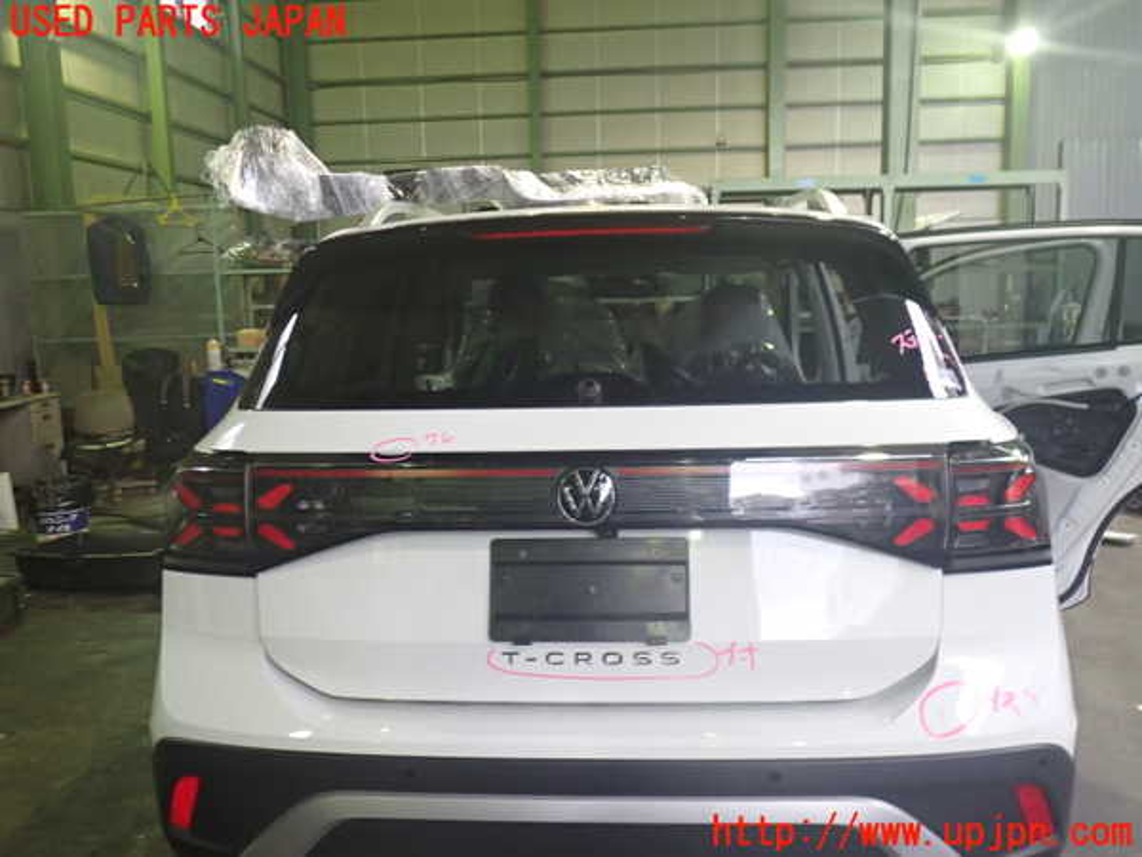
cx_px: 571
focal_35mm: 30
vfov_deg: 46.8
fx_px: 990
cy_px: 428
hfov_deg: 60.0
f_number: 2.3
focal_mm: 5.4
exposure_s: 1/30
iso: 320
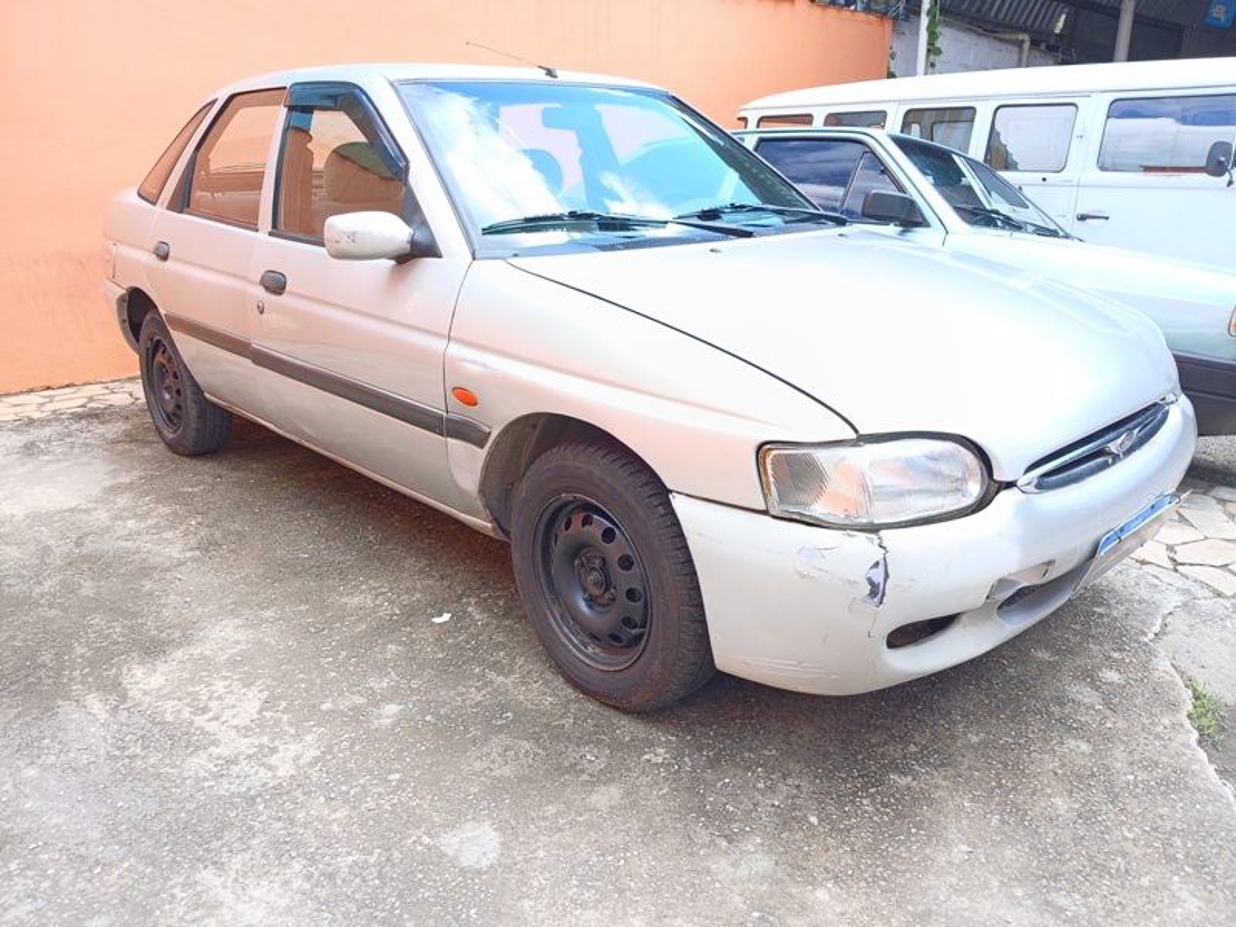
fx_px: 928
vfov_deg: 53.1
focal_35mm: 26
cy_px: 464
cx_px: 618
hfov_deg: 67.3
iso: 32
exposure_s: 1/100
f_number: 1.8
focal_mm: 3.98
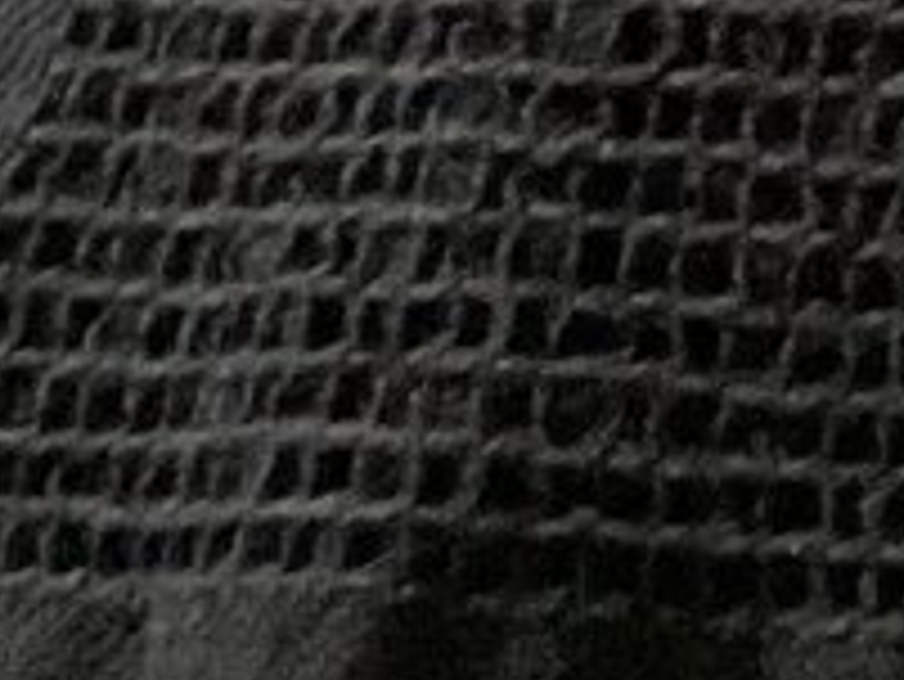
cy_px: -696
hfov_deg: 7.5
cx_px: 3079
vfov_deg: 6.6
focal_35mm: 218
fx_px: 5696
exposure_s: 1/60
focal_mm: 3
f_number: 1.8
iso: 250
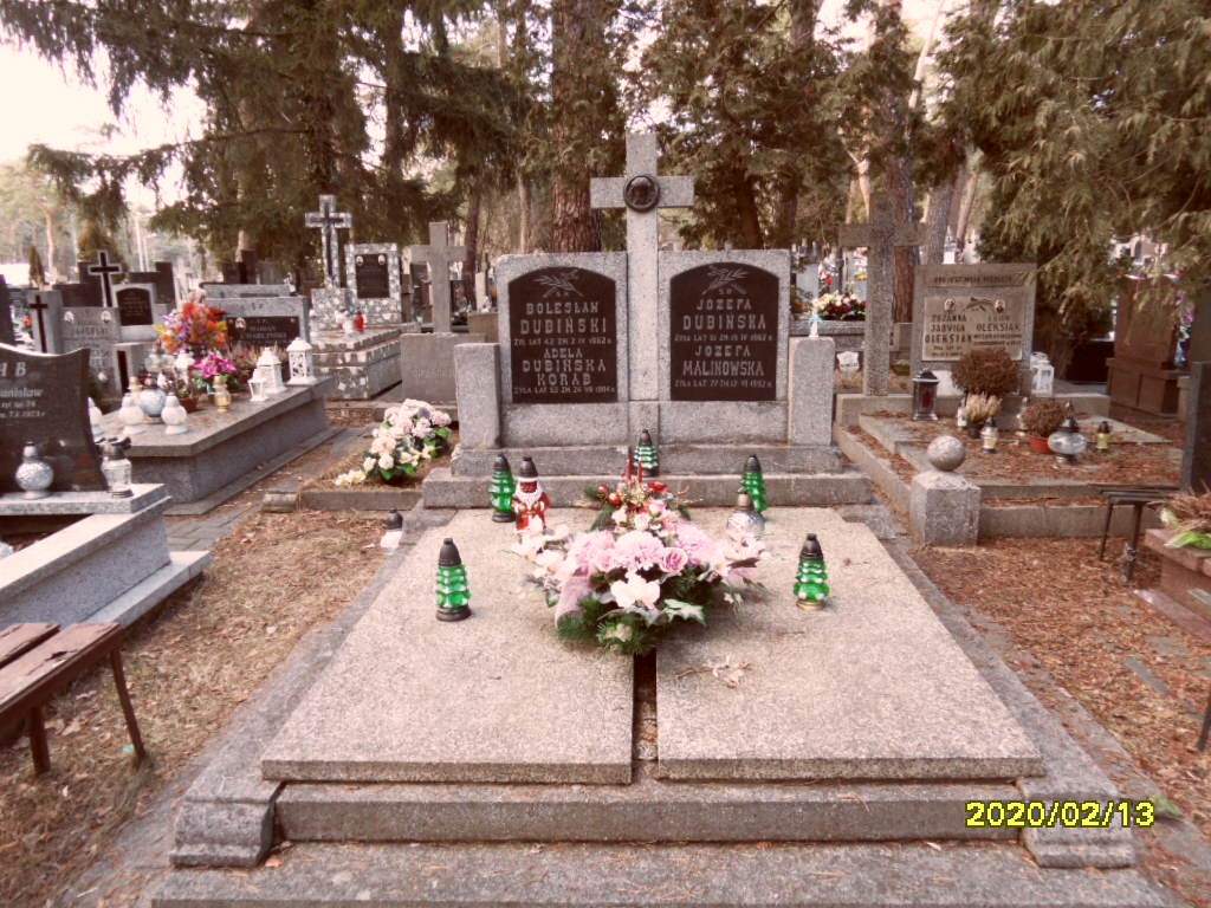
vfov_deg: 56.8
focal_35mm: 24
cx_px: 606
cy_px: 454
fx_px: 840
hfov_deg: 71.6
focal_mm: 3.9
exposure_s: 1/30
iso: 120
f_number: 3.2
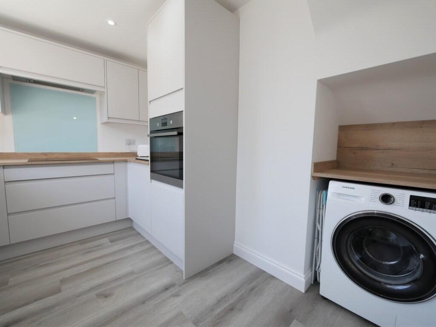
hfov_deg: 102.0
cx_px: 218
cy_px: 164
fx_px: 176
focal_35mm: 14
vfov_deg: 85.7
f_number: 4
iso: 200
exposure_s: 1/100
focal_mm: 7
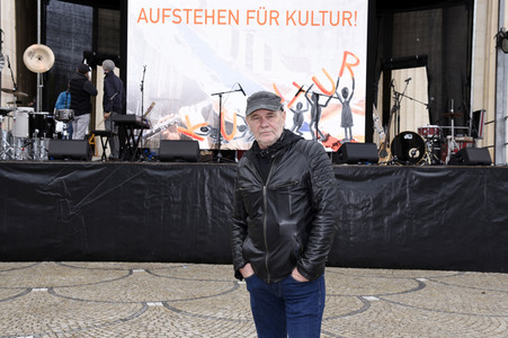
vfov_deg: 28.0
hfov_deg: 41.1
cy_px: 169
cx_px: 254
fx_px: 677
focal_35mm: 48
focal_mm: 48
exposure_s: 1/160
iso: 250
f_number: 8
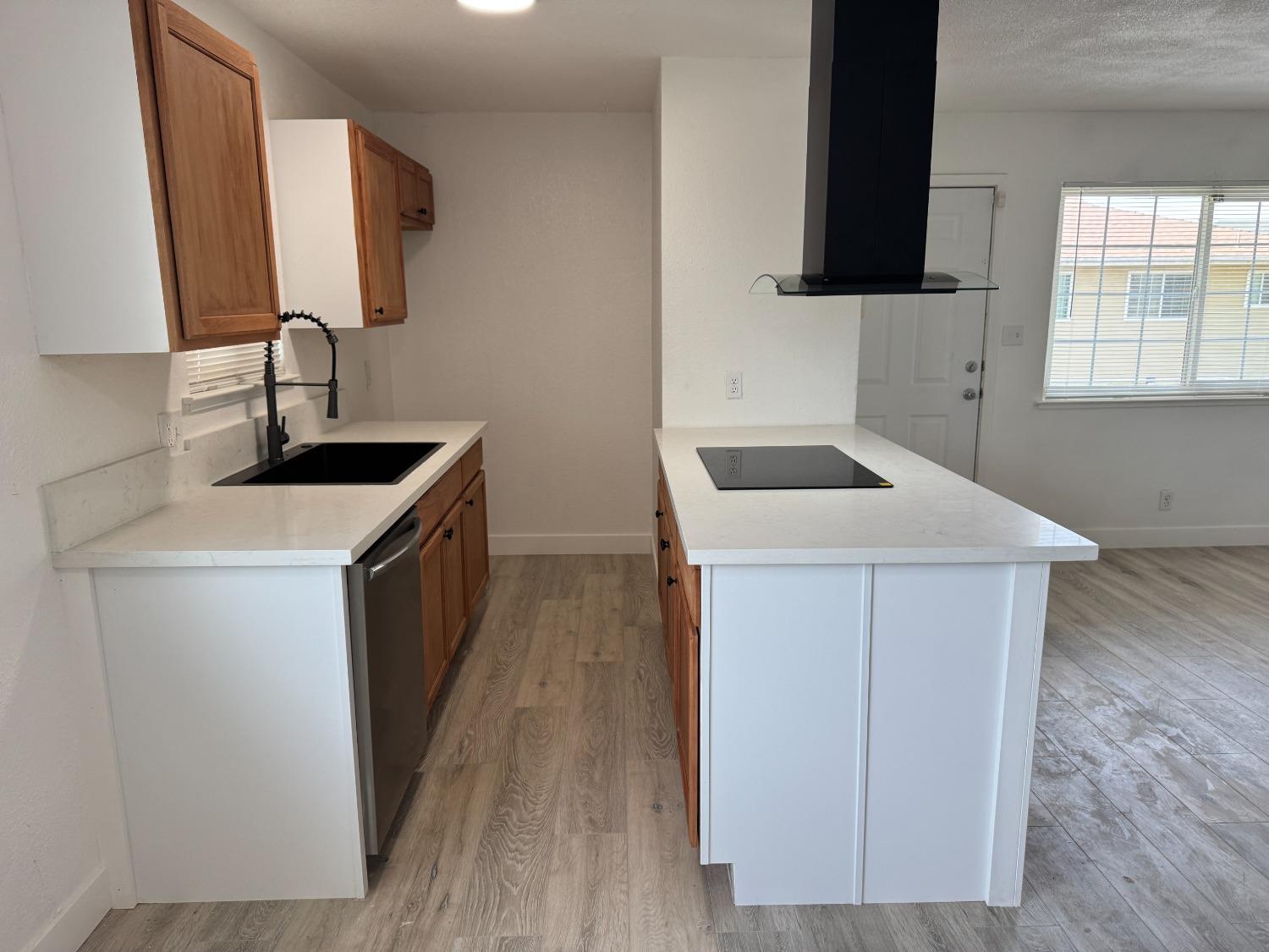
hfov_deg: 71.6
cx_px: 634
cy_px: 476
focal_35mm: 24
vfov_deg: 56.8
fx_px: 880
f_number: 1.78
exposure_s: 1/120
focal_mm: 6.76
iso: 160
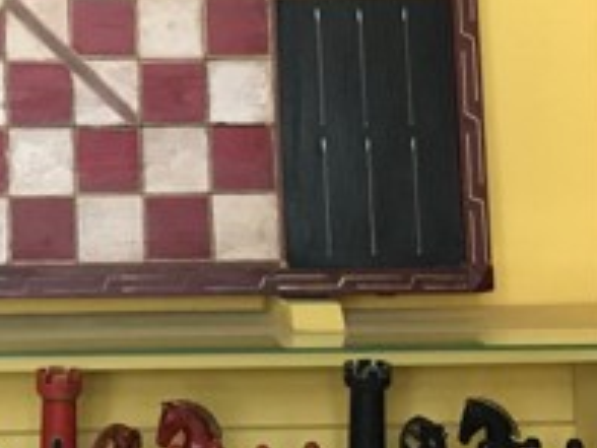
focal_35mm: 114
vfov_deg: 12.9
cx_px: 21
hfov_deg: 16.9
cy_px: 110
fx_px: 1966
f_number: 1.8
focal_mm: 3.99
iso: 80
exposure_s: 1/17
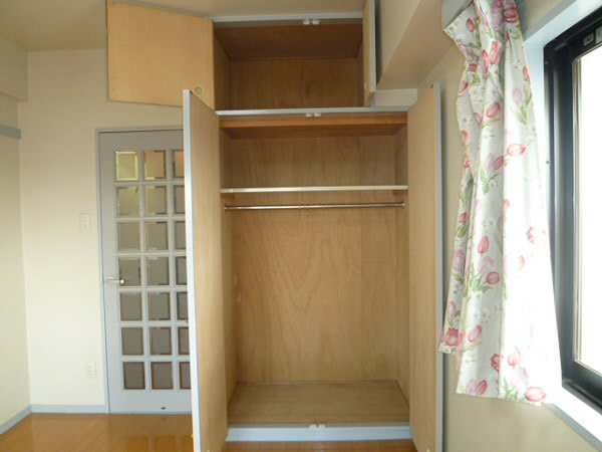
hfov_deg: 69.4
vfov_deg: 54.9
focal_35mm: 25
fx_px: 435
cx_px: 301
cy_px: 226
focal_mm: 4.5
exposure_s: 1/30
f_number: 2.8
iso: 160
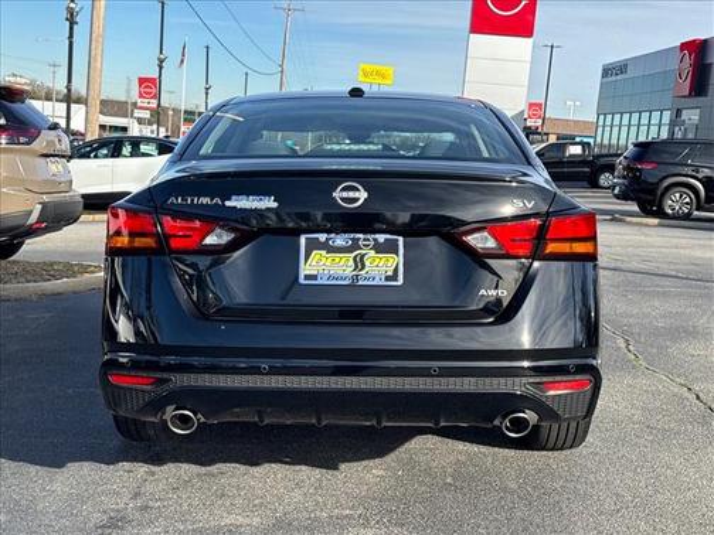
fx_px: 990
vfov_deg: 30.3
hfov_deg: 39.7
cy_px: 268
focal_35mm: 48
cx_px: 357
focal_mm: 6.76
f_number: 1.78
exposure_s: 1/2110
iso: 64
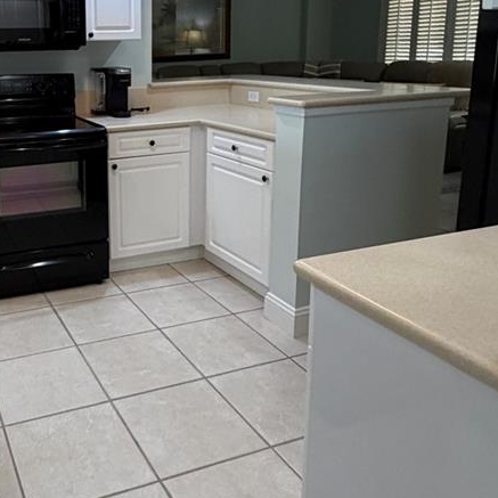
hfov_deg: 45.3
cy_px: 146
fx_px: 553
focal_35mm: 34
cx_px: 80
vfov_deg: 47.2
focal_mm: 2.22
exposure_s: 1/120
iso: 250
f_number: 2.2
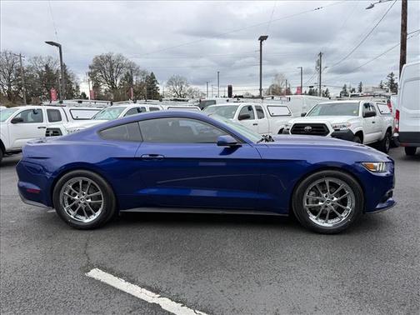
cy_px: 158
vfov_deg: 56.8
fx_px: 291
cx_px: 210
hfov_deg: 71.6
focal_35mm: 24
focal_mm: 6.76
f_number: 1.78
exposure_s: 1/1689
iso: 80
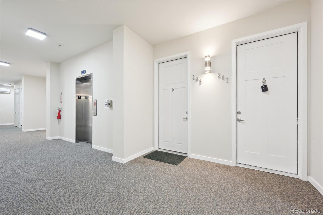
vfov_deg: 81.2
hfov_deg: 104.3
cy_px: 108
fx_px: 126
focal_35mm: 14
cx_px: 162
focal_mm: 14
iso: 400
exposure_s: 1.3
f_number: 8
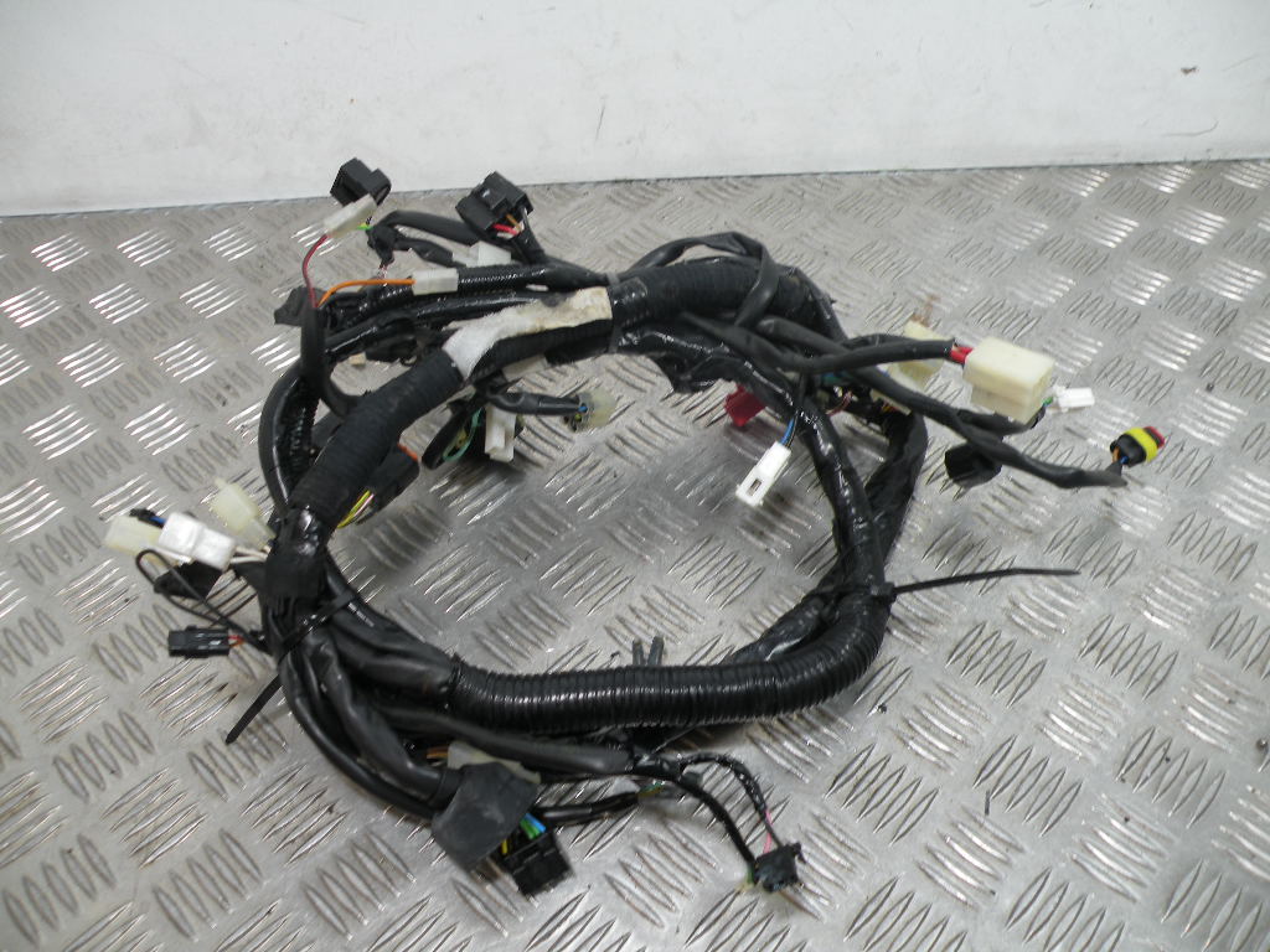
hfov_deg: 65.3
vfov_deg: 51.4
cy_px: 476
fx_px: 991
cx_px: 635
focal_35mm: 27
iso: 64
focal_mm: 4.7
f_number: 2.8
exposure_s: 1/70.1
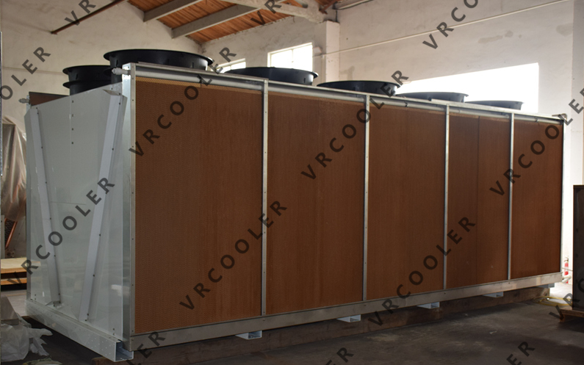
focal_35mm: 40
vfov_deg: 32.0
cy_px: 190
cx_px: 293
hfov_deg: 49.3
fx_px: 637
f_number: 4
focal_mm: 26
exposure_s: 1/80
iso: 800
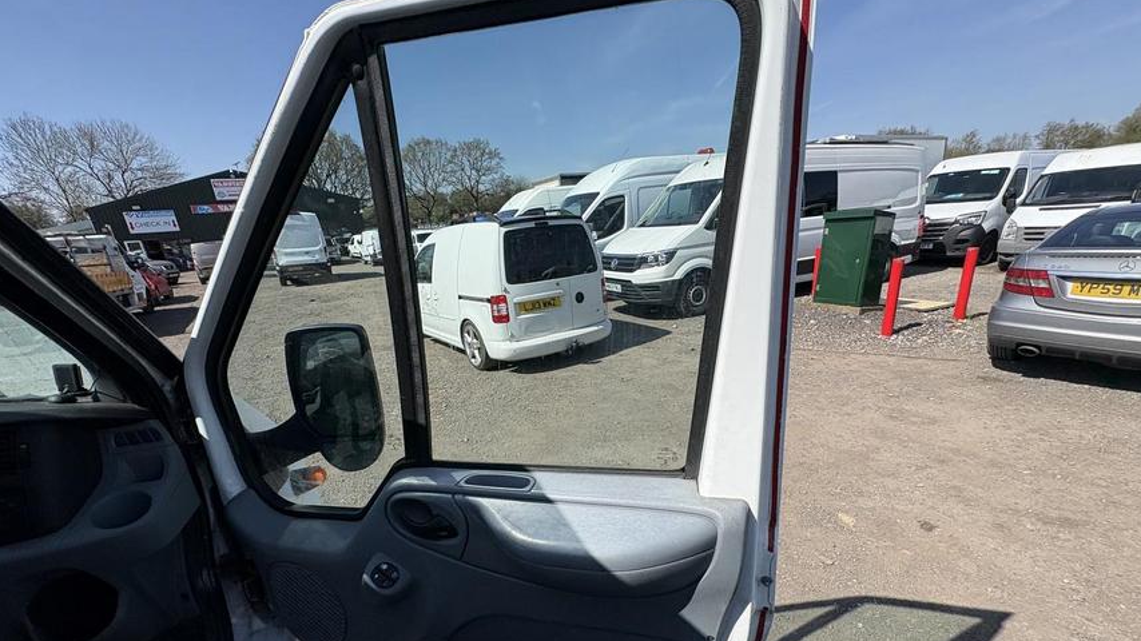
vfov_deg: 66.1
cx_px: 576
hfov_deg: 99.4
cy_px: 399
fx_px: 484
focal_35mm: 16
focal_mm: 2.22
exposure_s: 1/2083
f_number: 2.2
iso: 40
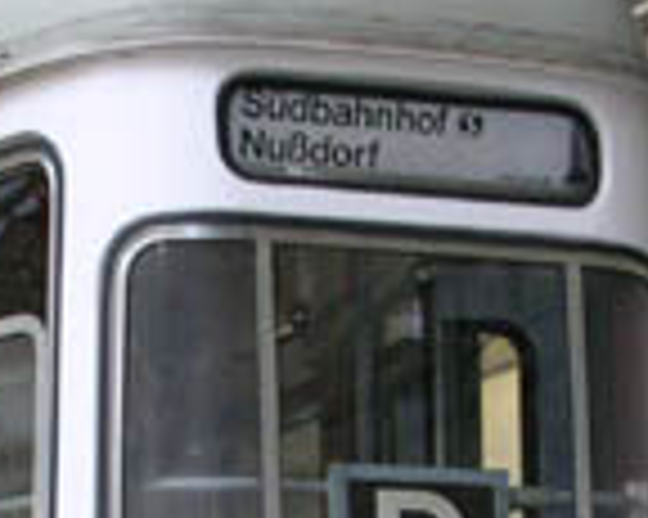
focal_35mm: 138
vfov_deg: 10.9
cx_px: 198
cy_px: 664
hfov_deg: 13.9
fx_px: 2645
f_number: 2.7
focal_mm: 5.6
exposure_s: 1/30
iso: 156
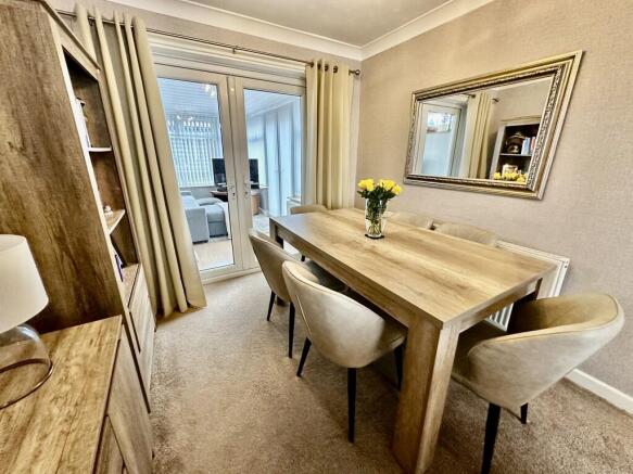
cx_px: 316
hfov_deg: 102.1
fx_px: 256
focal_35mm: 14
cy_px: 237
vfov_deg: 85.7
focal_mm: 2.22
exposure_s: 1/50
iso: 250
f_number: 2.2
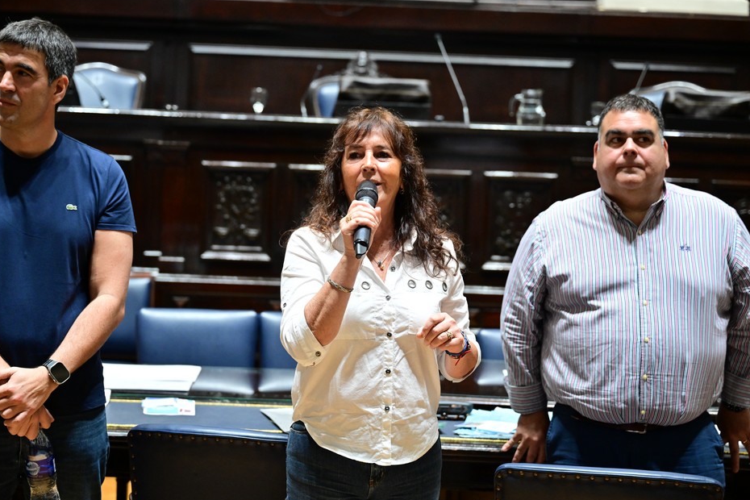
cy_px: 252
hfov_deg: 28.4
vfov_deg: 19.2
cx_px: 353
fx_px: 1479
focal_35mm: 71
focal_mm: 66
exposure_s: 1/125
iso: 2500
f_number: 3.2
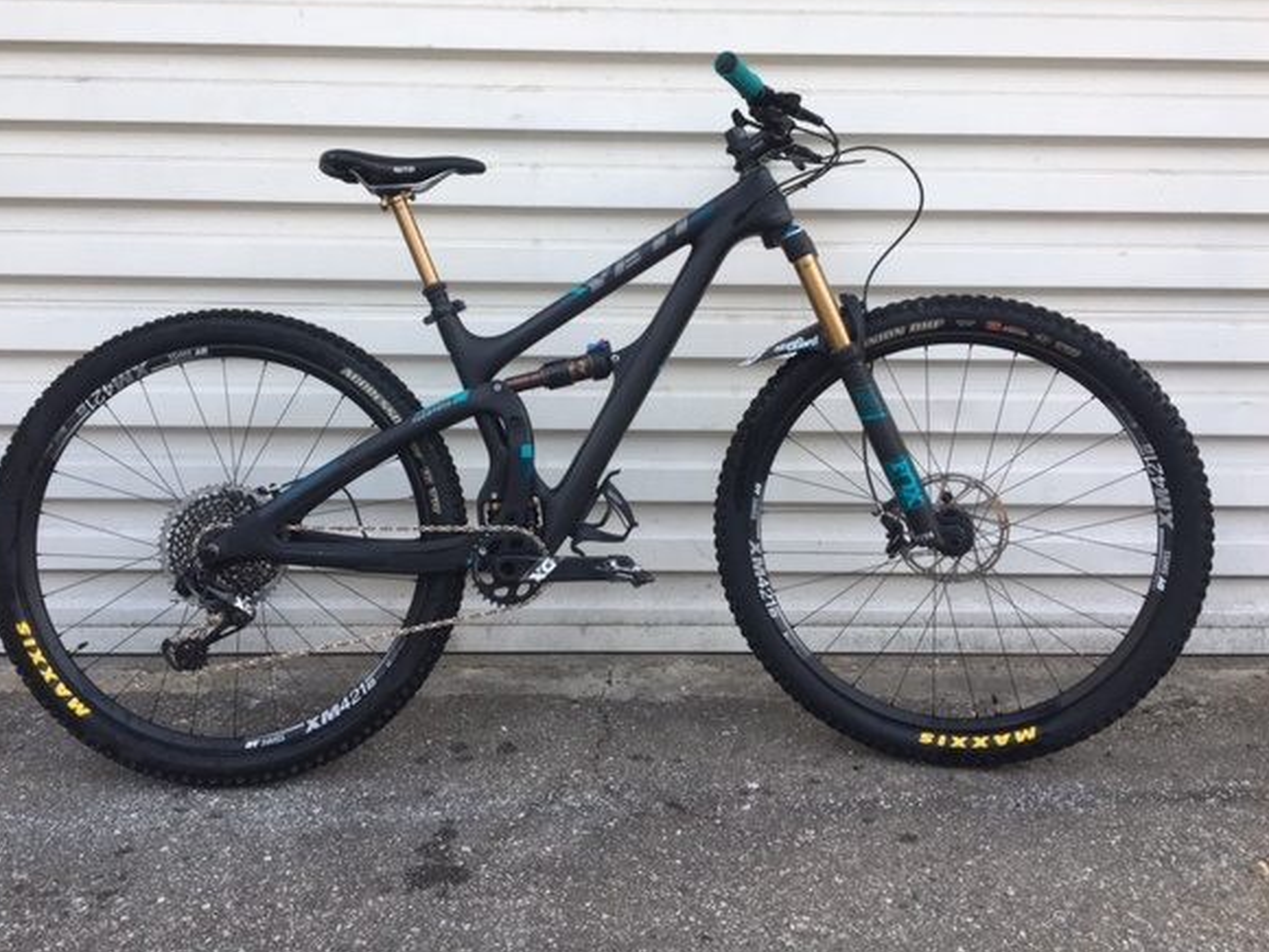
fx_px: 1173
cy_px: 429
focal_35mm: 32
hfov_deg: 56.8
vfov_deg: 44.1
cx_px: 606
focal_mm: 4.15
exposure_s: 1/120
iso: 32
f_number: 2.2
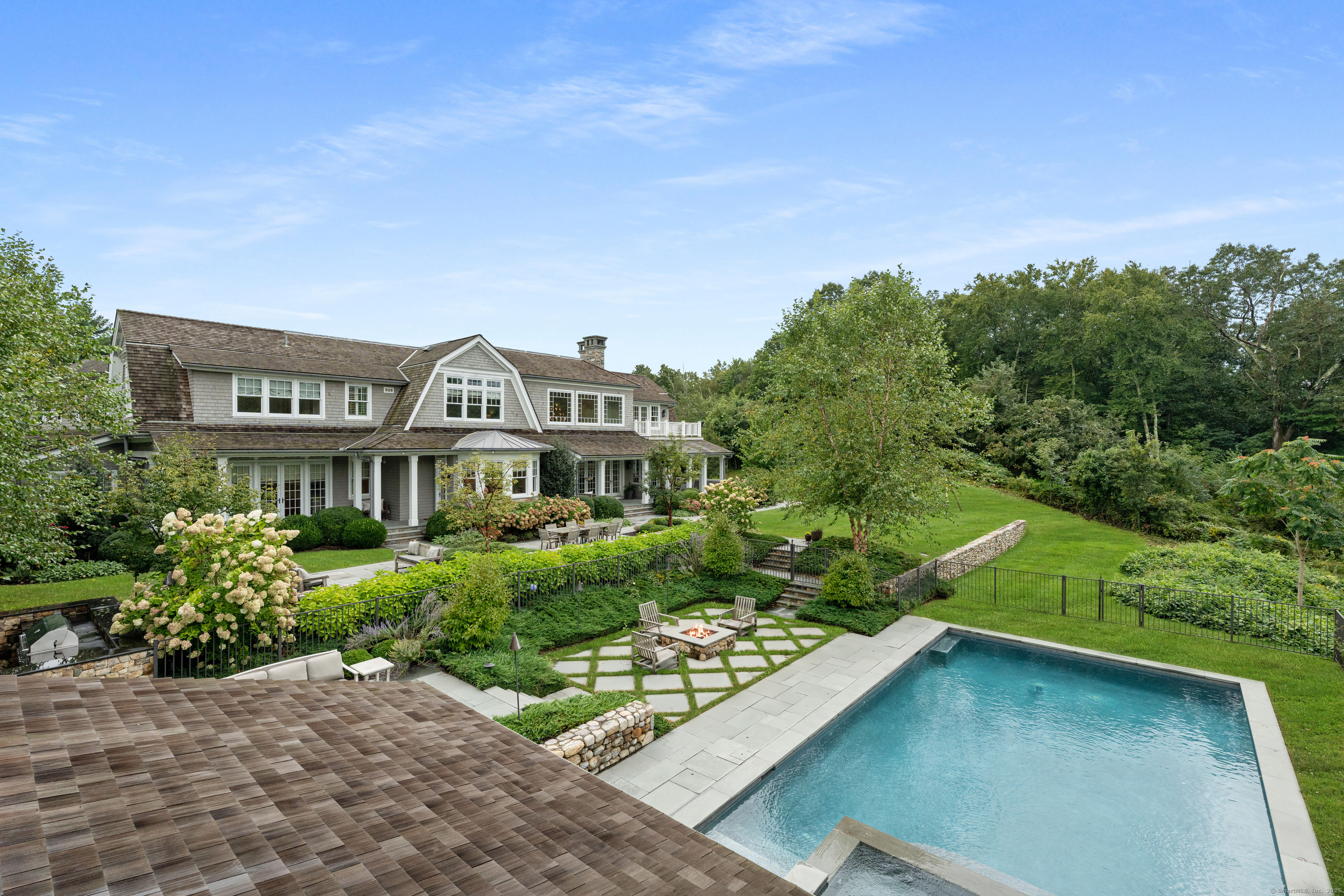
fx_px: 597
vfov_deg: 73.7
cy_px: 448
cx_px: 672
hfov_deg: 96.7
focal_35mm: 16
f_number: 7.1
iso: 1000
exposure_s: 1/500
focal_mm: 16
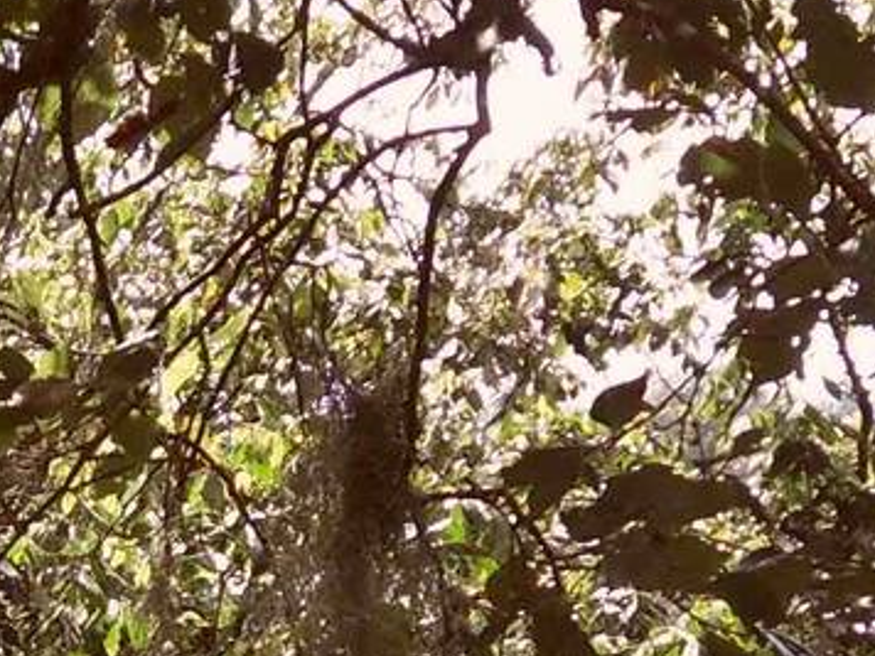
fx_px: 6142
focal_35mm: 243
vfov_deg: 6.0
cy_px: 1142
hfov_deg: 7.9
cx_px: -600
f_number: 4.2
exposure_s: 1/350
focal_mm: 7.9
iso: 80
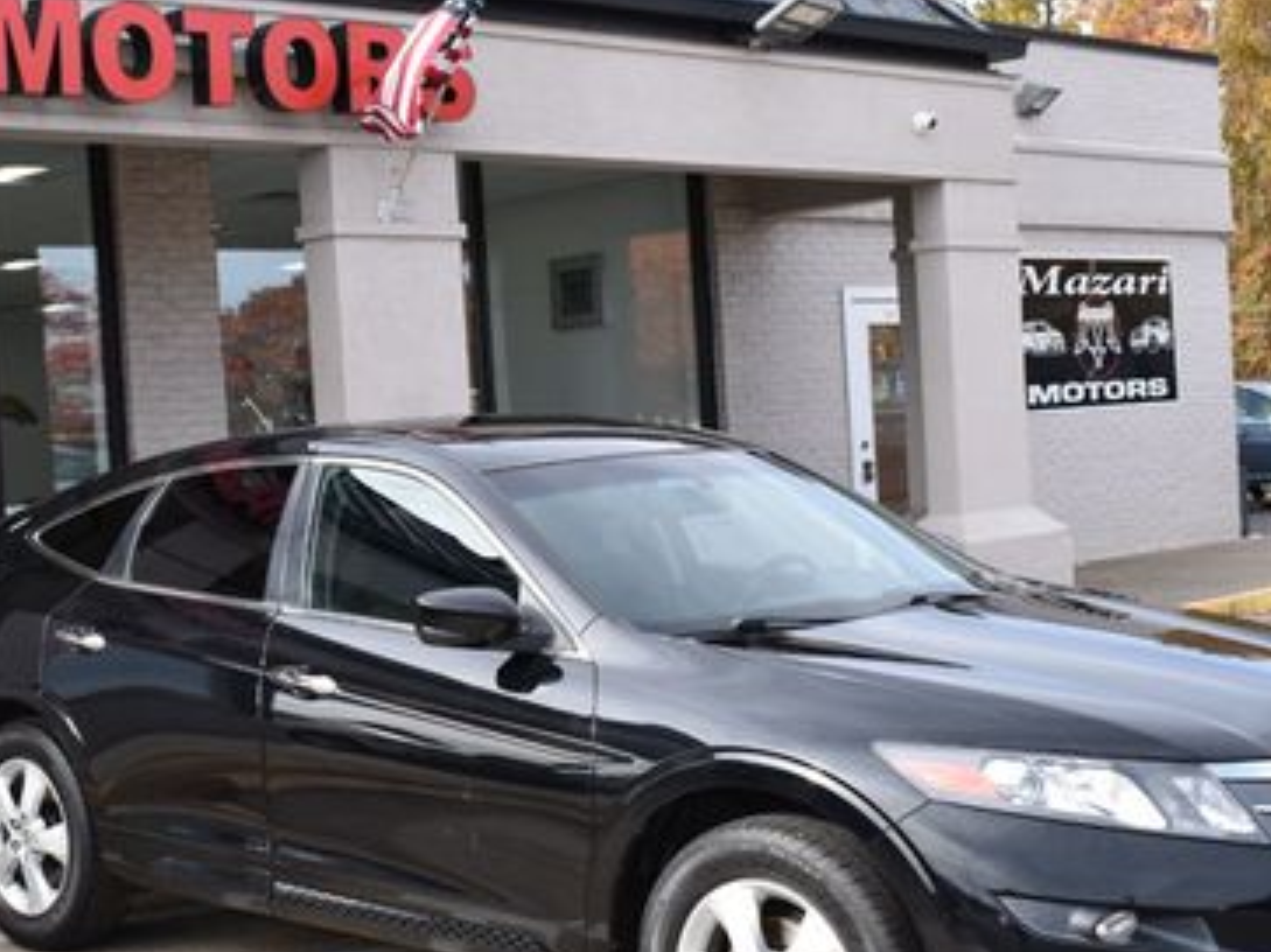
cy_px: 542
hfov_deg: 31.3
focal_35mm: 61
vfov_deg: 24.0
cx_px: 378
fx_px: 2239
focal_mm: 24
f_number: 7.1
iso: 200
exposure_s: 1/250
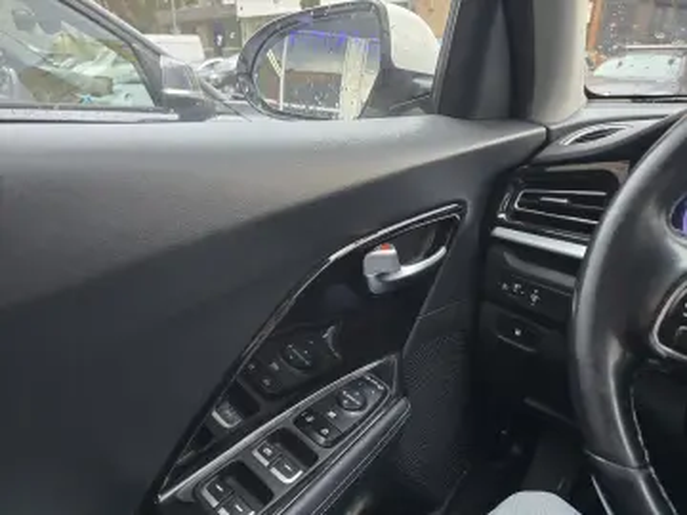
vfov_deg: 58.9
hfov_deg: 73.9
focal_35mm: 23
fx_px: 456
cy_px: 258
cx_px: 344
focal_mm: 6.3
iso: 640
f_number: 1.7
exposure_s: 1/100
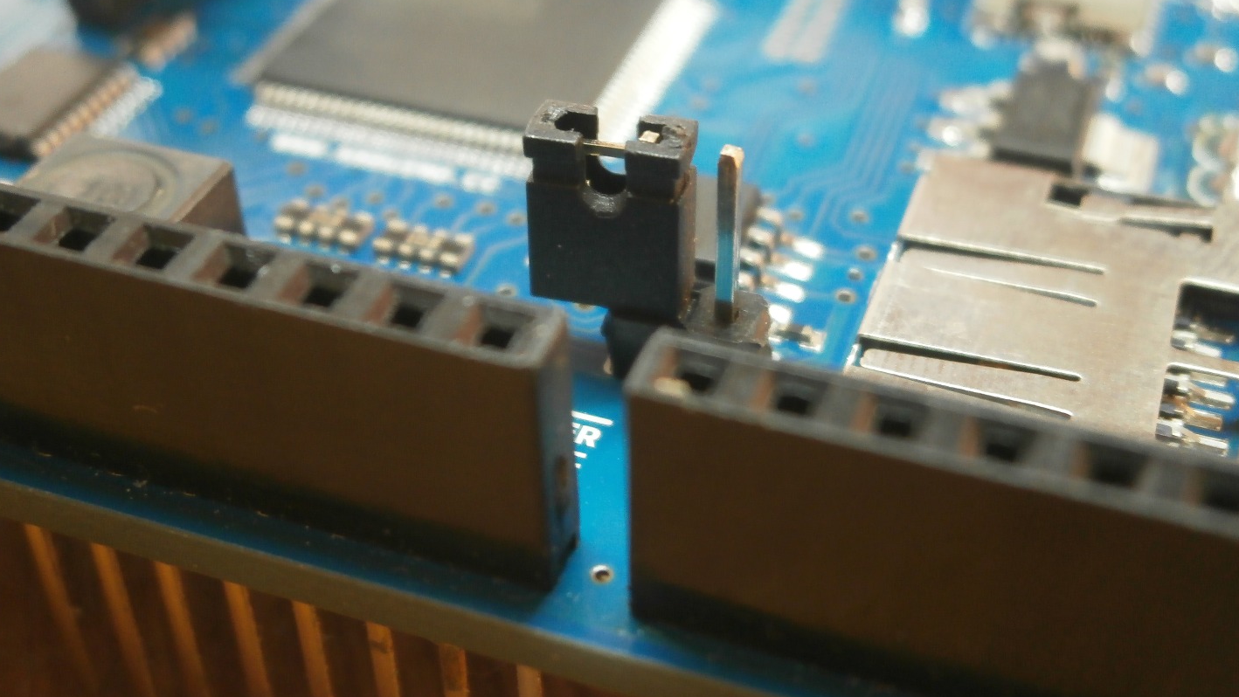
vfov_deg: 23.0
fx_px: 1709
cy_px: 265
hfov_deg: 39.9
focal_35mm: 52
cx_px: 617
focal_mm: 8.3
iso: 200
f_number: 3.4
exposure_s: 1/2
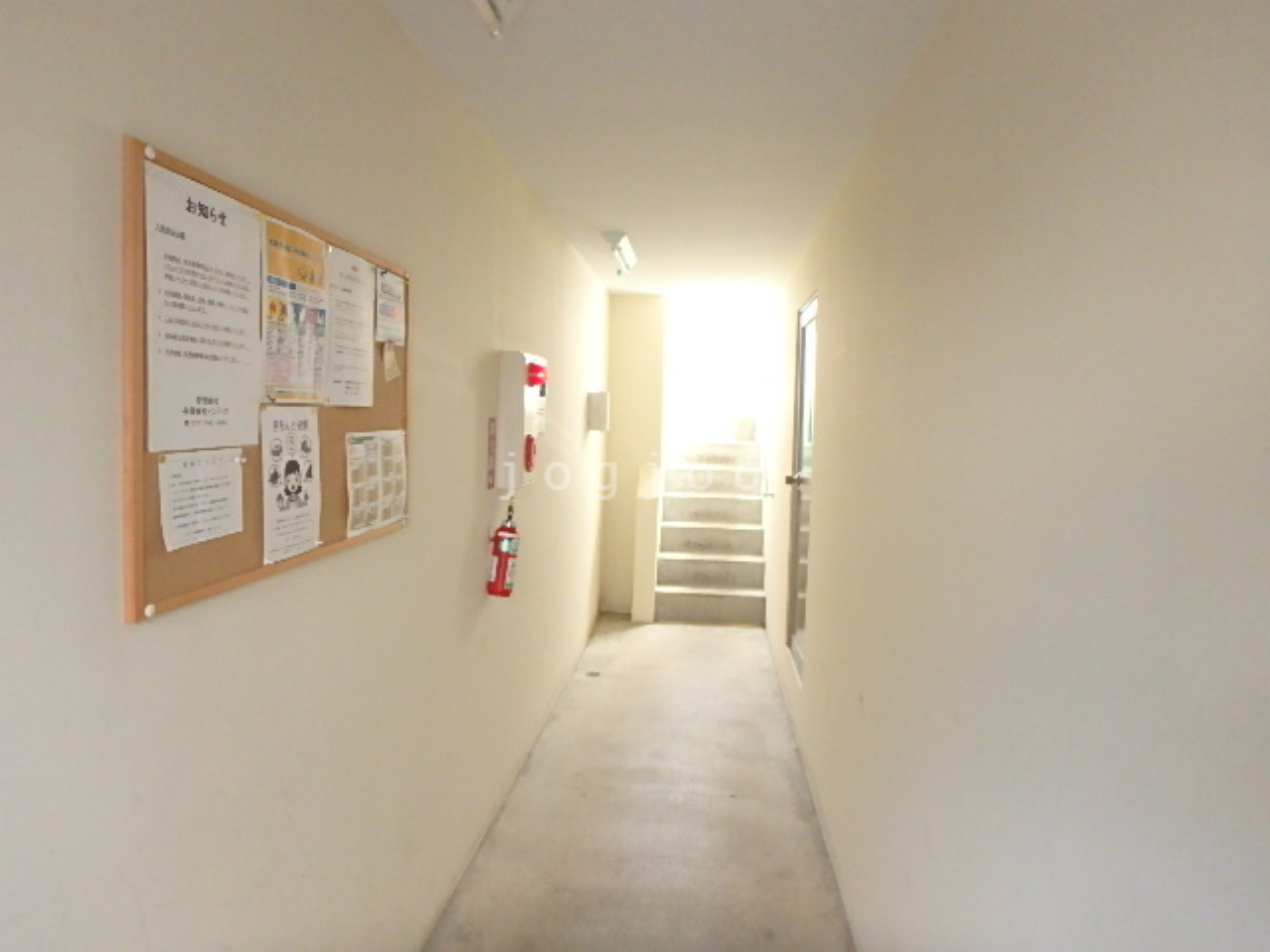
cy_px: 476
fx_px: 770
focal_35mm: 21
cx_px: 635
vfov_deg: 63.4
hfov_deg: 79.0
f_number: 3.5
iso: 800
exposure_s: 1/80
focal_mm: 3.7
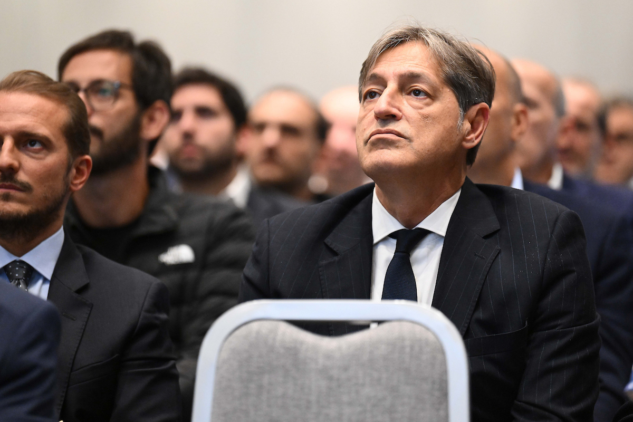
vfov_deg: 7.2
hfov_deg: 10.8
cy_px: 211
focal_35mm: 190
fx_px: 3341
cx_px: 316
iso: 6400
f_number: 2.8
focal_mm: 190
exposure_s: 1/320
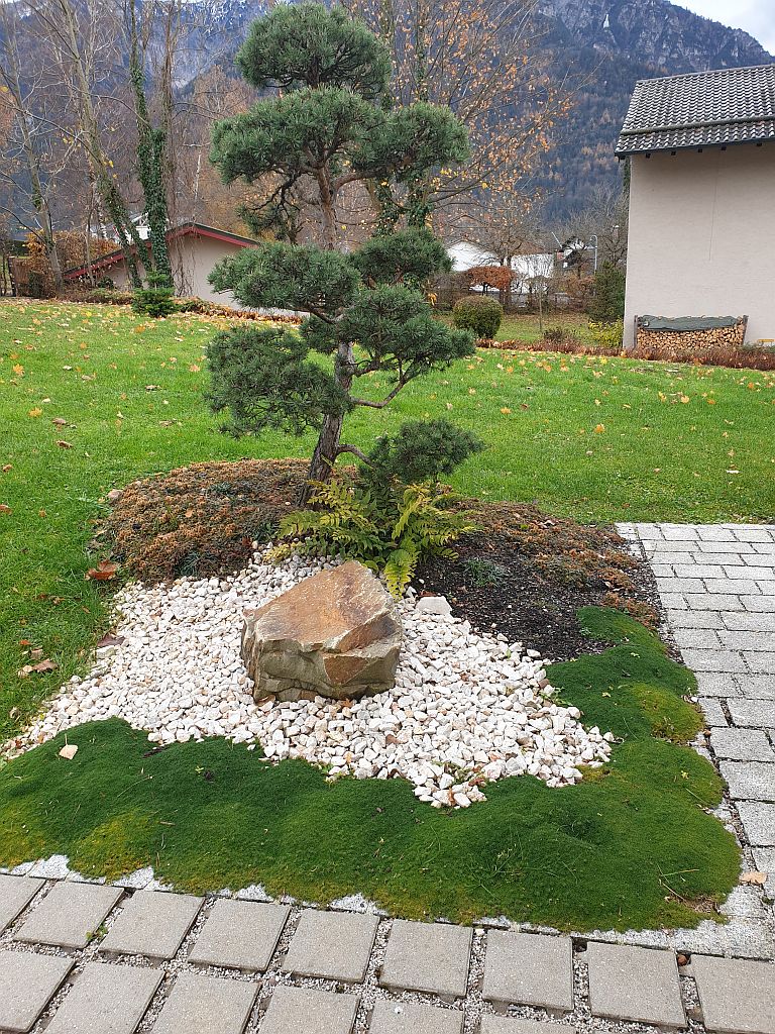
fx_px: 776
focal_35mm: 26
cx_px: 388
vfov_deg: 67.3
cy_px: 517
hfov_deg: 53.1
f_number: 2.4
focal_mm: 4.3
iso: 50
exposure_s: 1/165
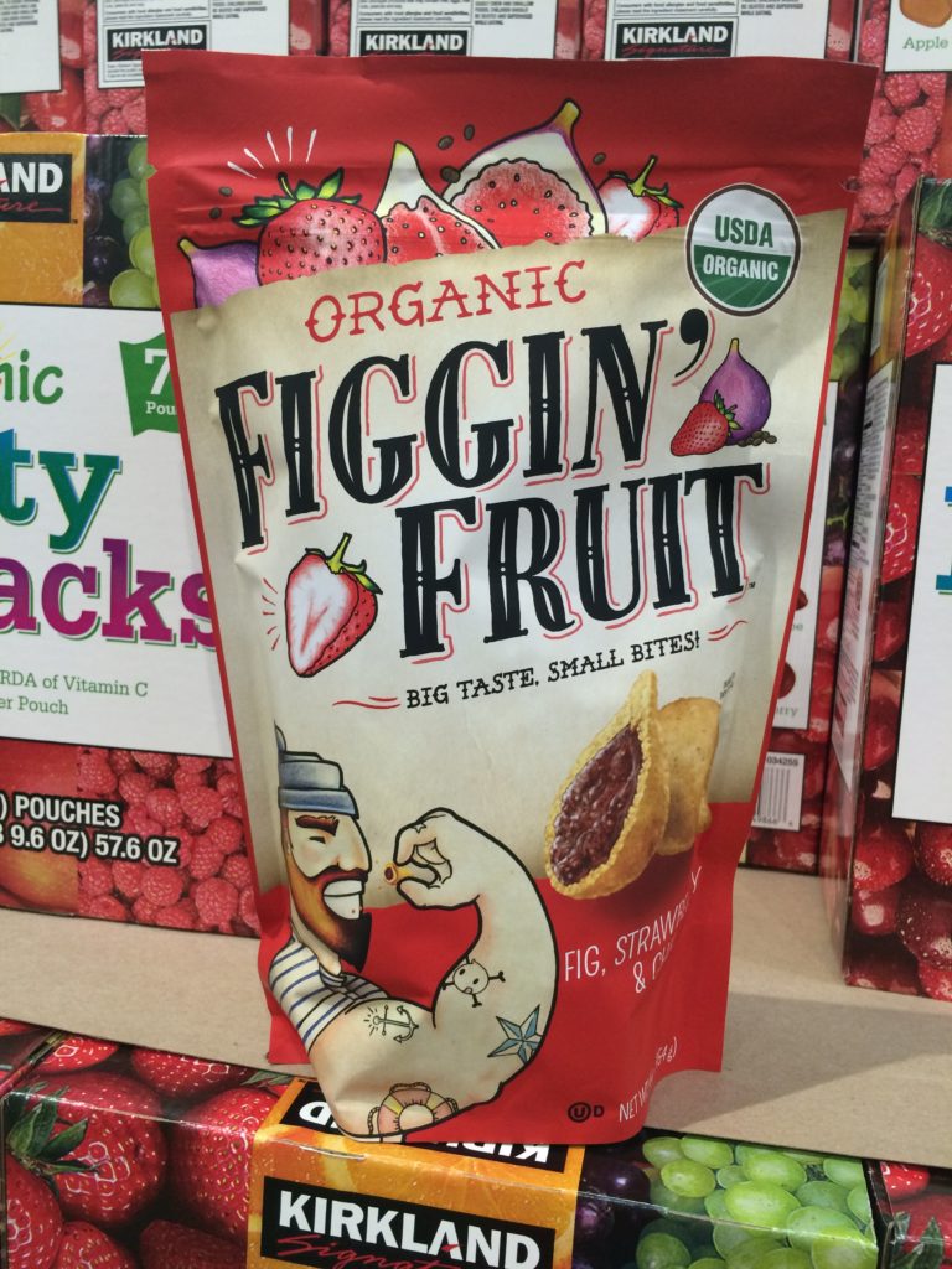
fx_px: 1063
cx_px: 476
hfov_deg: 48.2
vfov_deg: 61.7
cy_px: 634
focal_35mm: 29
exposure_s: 1/30
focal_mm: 4.15
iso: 125
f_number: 2.2
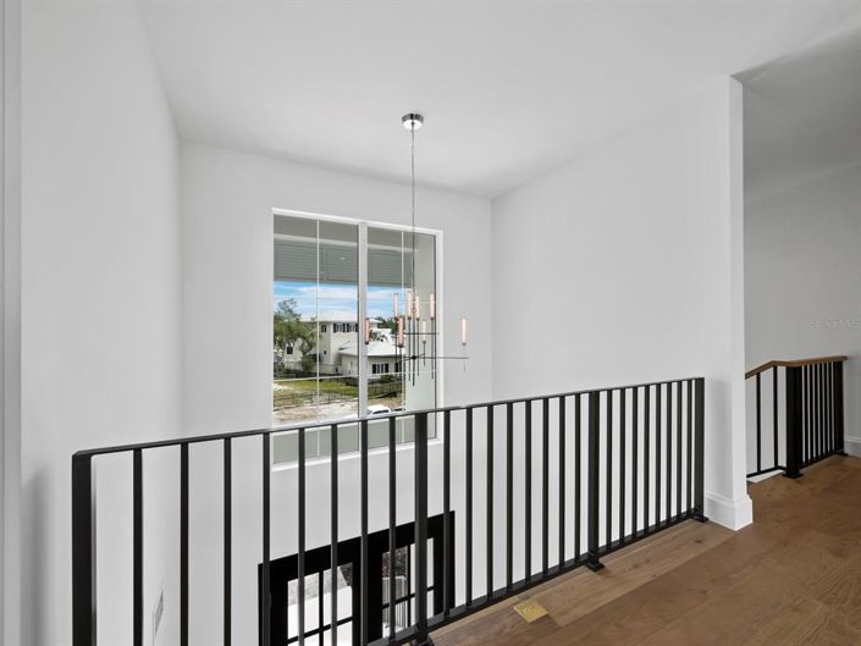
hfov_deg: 102.1
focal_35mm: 14
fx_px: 348
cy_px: 323
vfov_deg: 85.7
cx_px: 430
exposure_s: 1/25
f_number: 11
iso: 400
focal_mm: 7
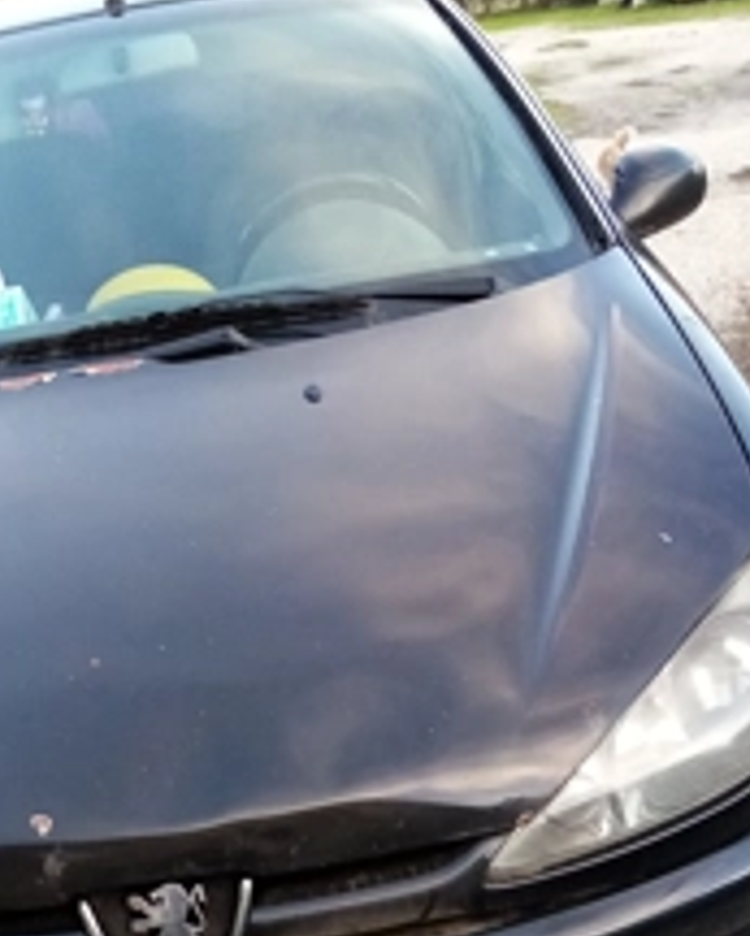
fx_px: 1303
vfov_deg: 37.9
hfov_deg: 31.7
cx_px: 217
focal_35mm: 47
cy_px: 763
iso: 158
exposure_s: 1/33.3
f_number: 1.8
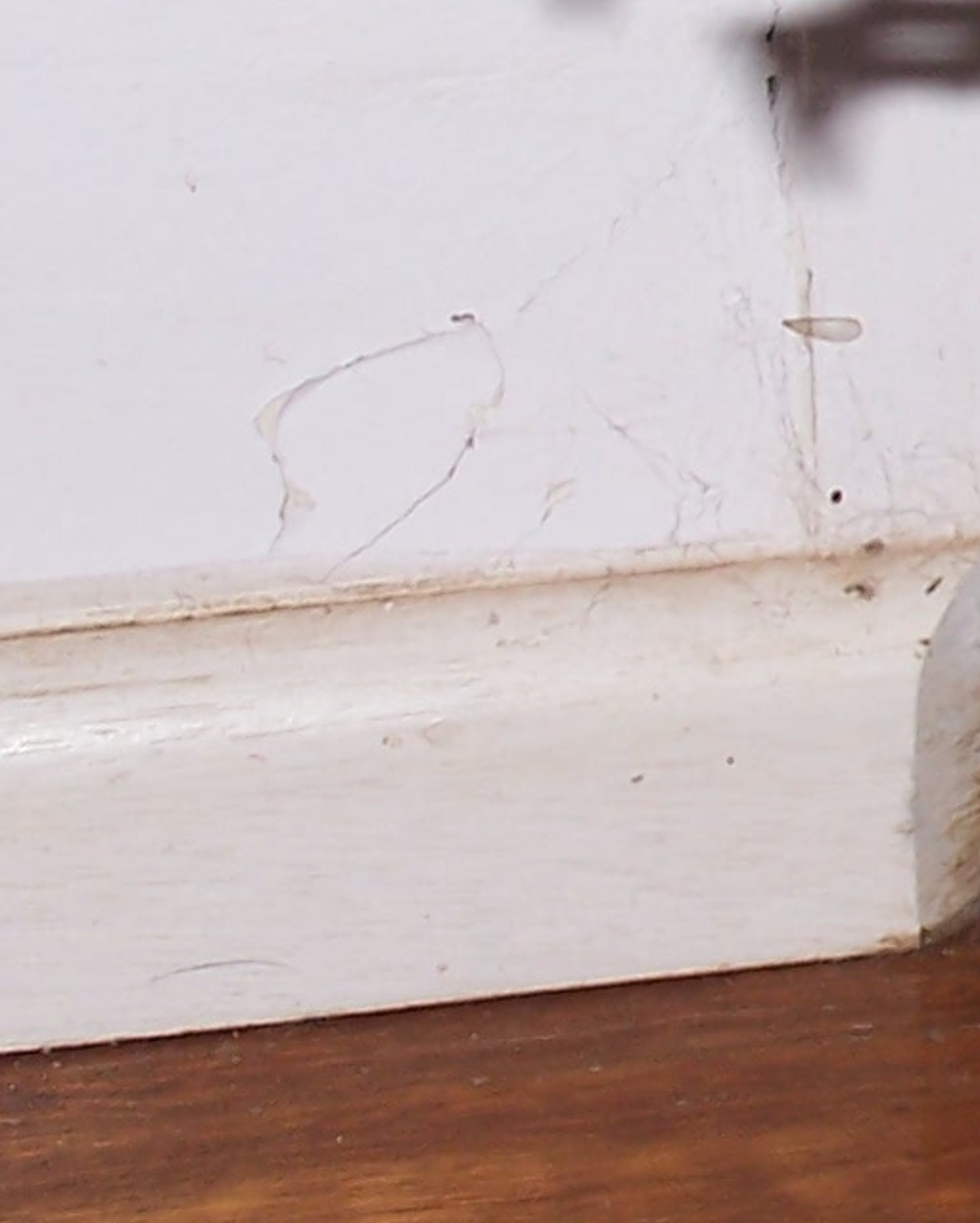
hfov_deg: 6.4
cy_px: 343
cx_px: 2010
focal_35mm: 236
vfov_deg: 8.2
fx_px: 8550
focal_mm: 11.1
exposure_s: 1/60
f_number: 3.2
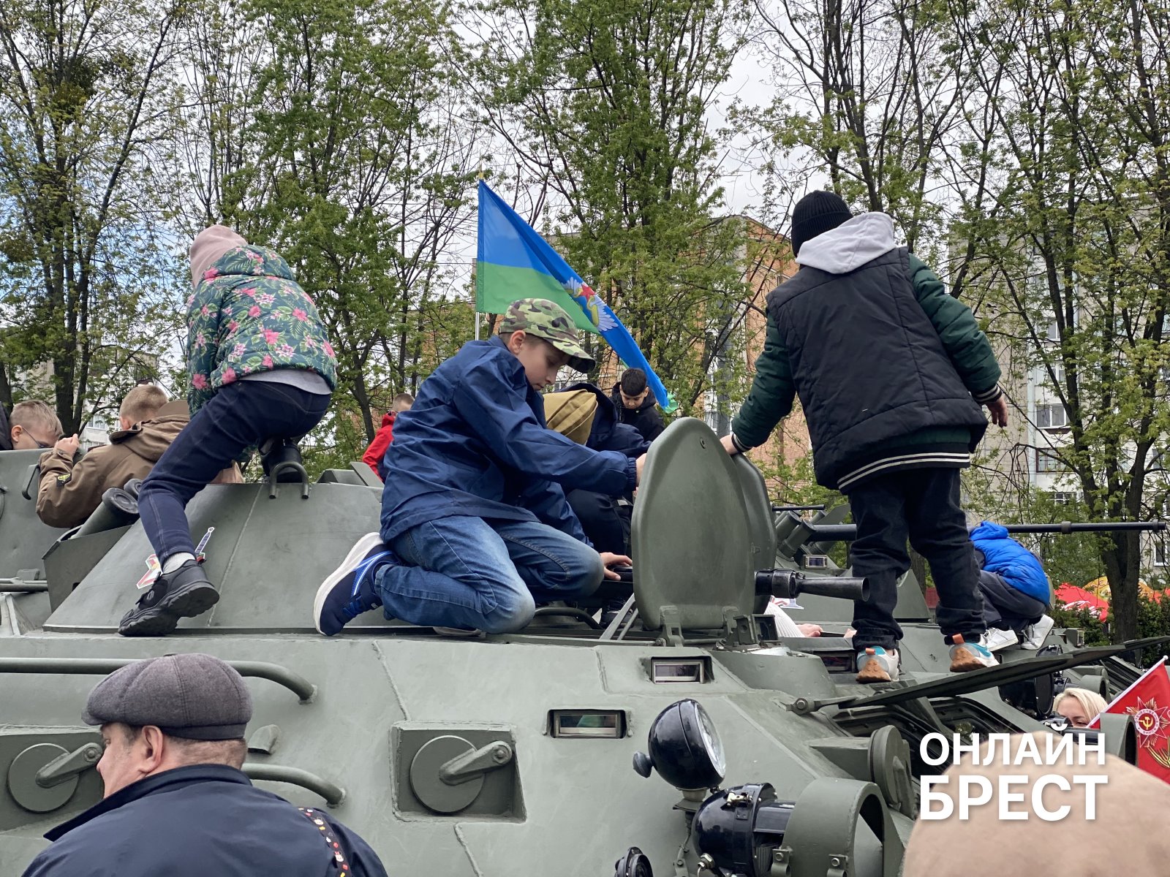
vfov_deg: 28.0
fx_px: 1758
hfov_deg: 36.8
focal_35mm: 52
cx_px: 585
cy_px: 438
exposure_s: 1/545
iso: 20
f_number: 2
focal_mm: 6
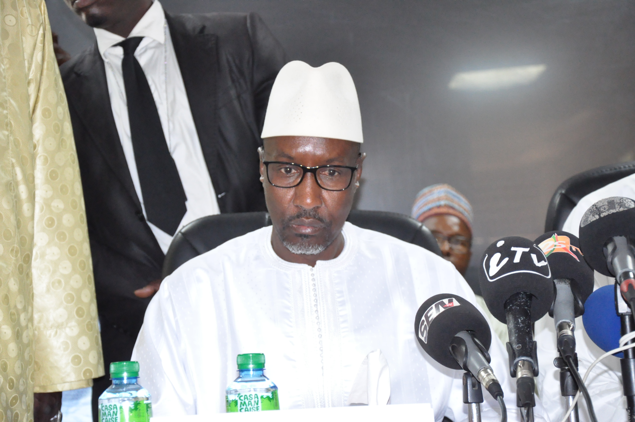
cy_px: 211
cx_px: 318
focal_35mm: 99
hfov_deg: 20.6
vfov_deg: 13.8
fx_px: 1744
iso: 3200
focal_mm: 66
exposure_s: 1/60
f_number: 5.6
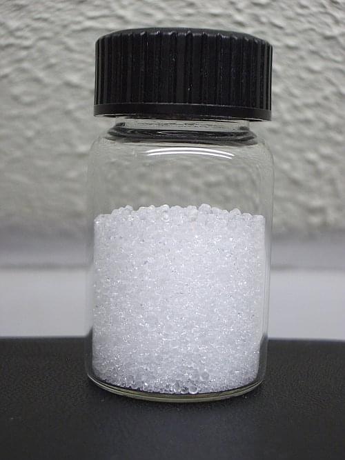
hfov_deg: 23.6
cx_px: 172
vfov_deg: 31.2
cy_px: 230
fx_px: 824
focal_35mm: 62
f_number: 3.5
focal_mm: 10.2
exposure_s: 1/80
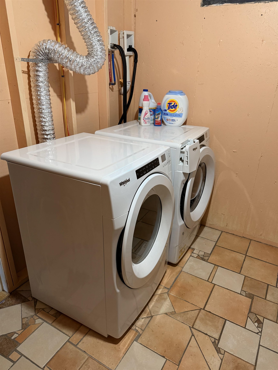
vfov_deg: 71.6
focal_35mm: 24
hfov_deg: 56.8
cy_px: 185
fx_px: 257
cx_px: 139
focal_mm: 6.76
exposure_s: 1/60
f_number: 1.78
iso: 400
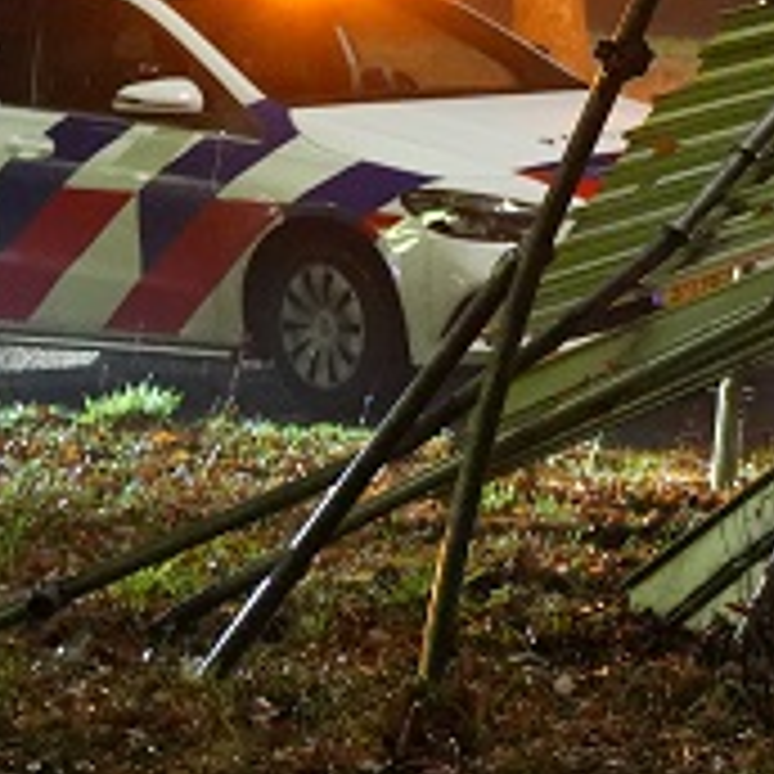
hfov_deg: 8.2
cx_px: 2146
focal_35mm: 189
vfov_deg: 9.3
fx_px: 4781
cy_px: 302
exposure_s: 1/30
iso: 12800
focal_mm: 38.2
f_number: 2.8
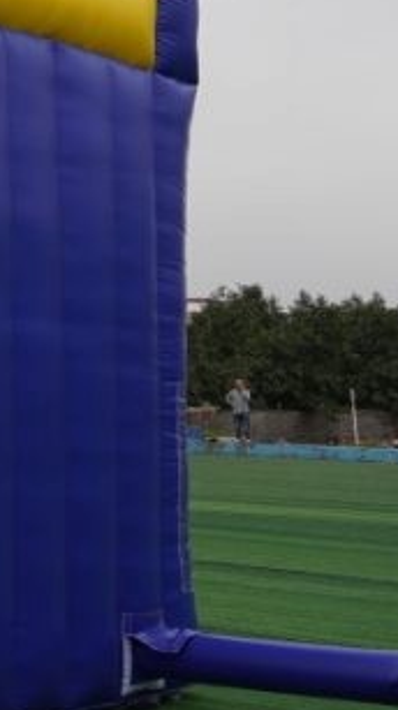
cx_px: -491
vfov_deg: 24.9
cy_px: 145
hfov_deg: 12.1
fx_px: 1581
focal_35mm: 84
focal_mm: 16
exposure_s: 1/100
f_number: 6.3
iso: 100
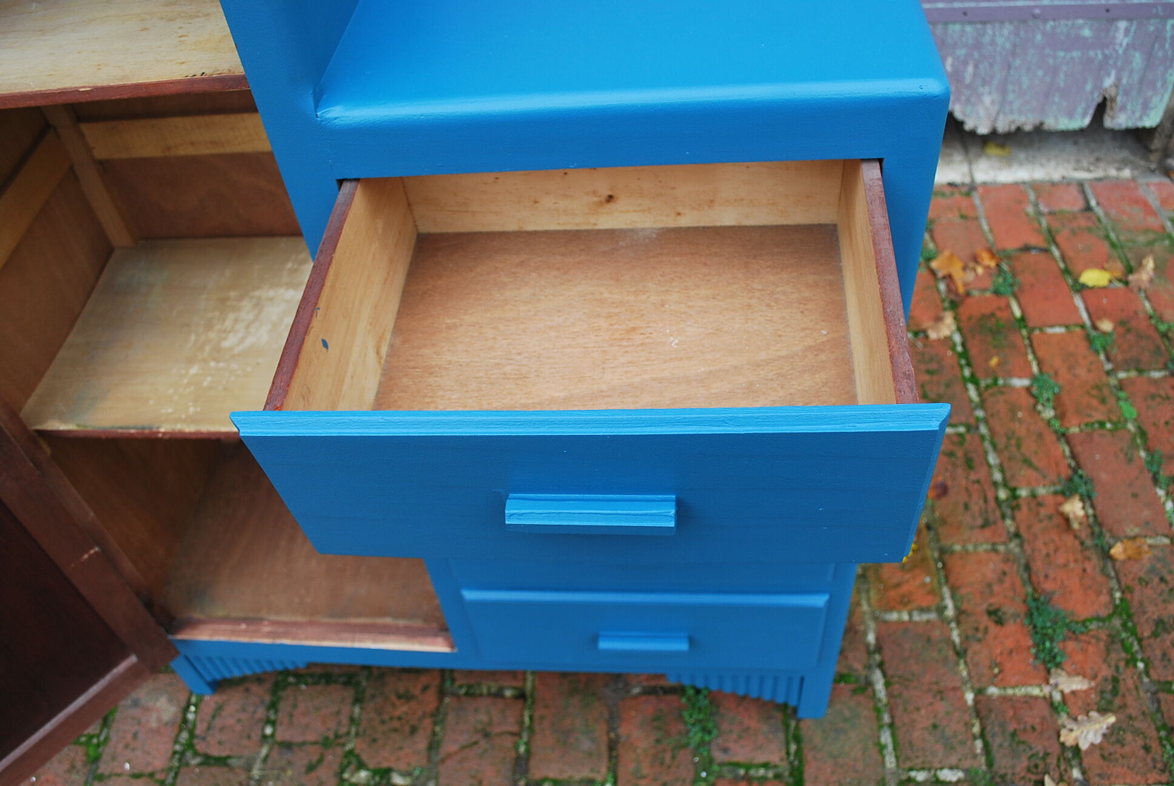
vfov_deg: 43.7
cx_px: 587
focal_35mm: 30
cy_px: 393
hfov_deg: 61.9
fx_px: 980
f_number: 4.5
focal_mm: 20
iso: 200
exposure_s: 1/80
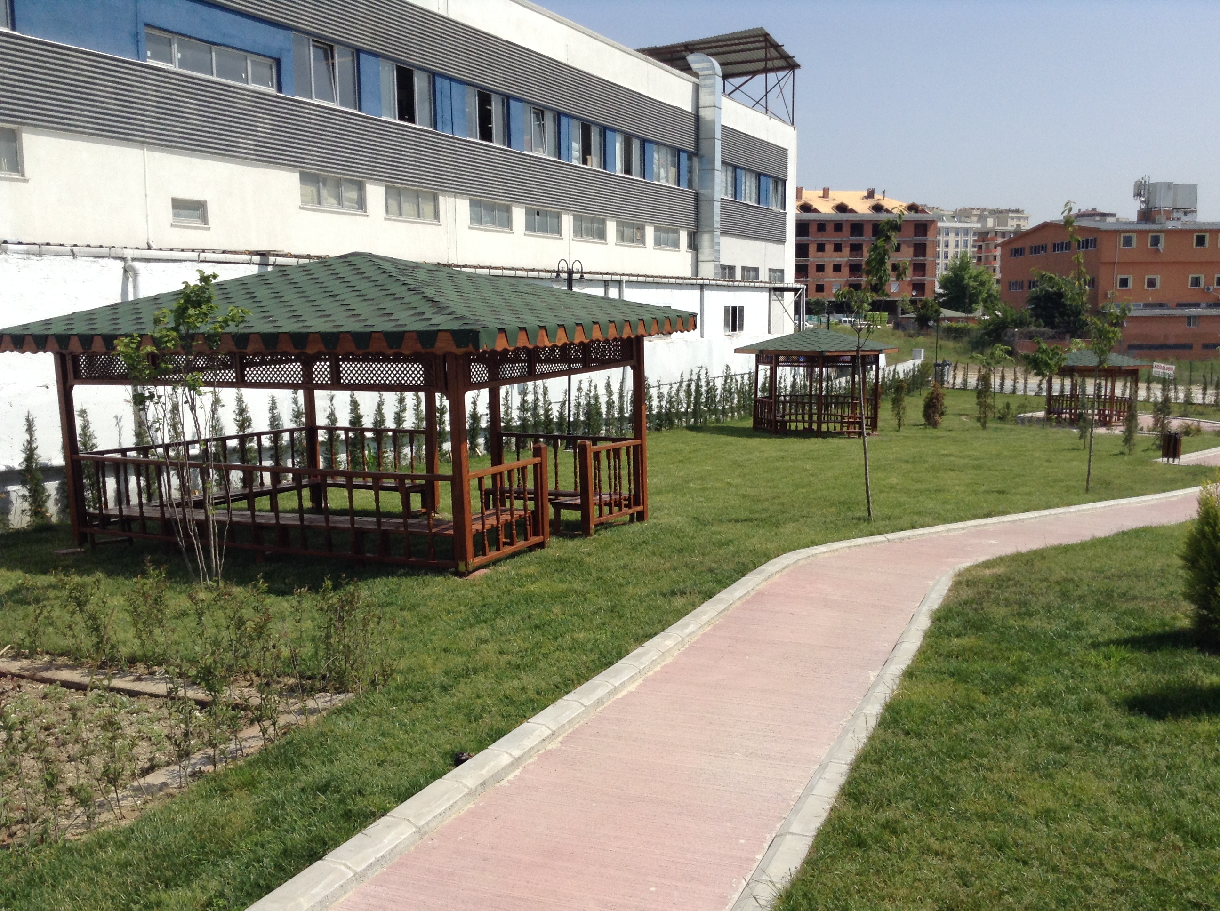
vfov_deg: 42.8
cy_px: 456
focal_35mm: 33
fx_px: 1161
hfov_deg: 55.4
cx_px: 610
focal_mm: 3.3
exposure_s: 1/1656
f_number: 2.4
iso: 32
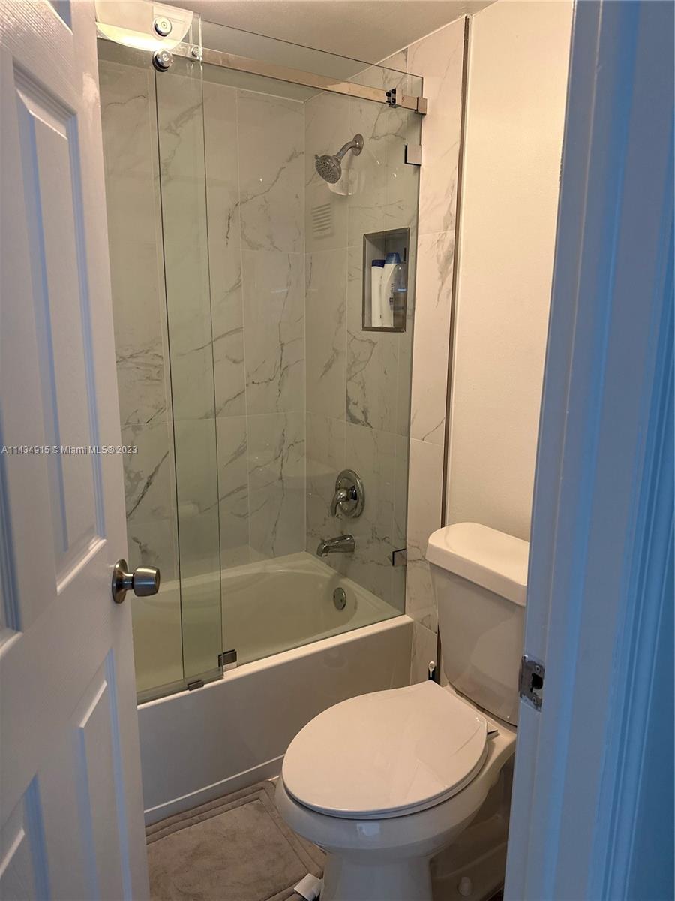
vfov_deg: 71.6
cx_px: 338
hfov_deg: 56.8
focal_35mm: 24
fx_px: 624
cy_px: 450
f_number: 1.78
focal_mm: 6.86
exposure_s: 1/78
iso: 250
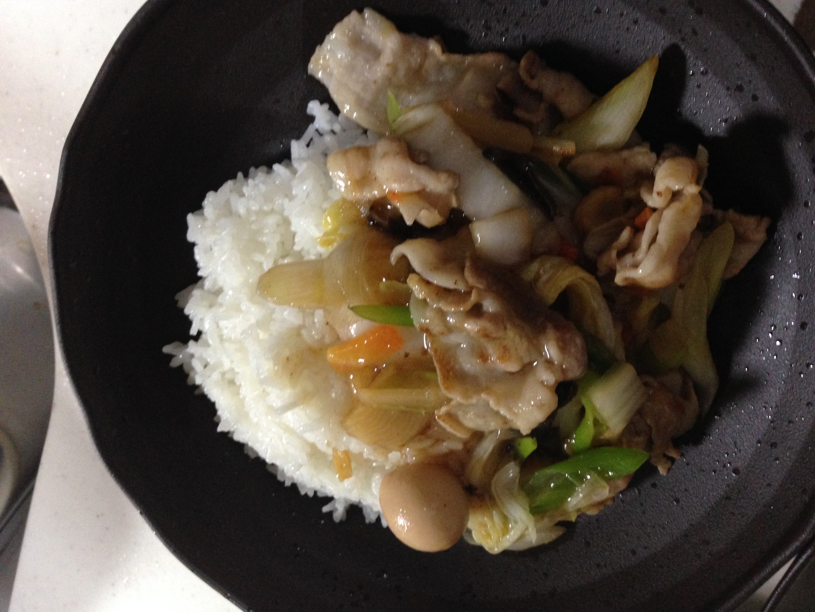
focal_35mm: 33
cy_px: 306
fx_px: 777
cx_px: 408
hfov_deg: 55.4
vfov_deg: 42.9
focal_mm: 4.12
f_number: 2.4
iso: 320
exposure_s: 1/20
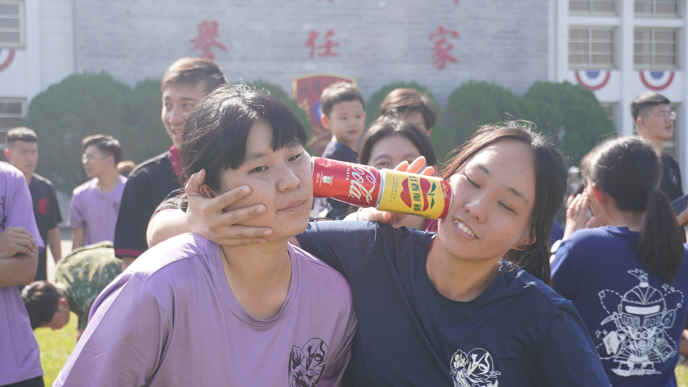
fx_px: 1277
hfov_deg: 30.2
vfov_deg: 17.2
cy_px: 228
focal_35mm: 70
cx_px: 347
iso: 100
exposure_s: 1/160
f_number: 5.6
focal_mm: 44
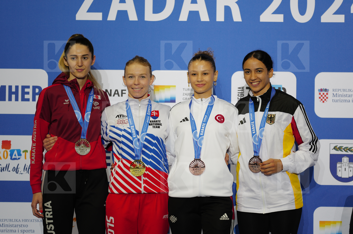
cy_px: 117
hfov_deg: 11.6
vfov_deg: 7.7
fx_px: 1742
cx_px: 176
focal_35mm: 178
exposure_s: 1/250
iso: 640
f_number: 2.8
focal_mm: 178
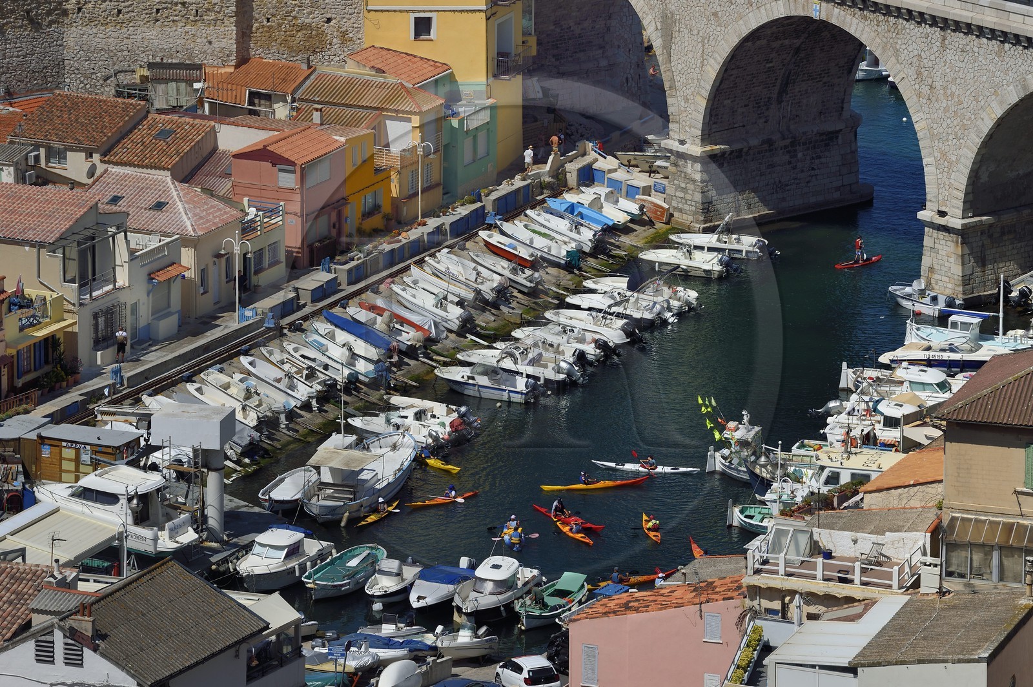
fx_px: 5447
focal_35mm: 190
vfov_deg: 7.2
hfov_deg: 10.8
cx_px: 516
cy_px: 344
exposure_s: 1/400
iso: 200
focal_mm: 190
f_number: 14
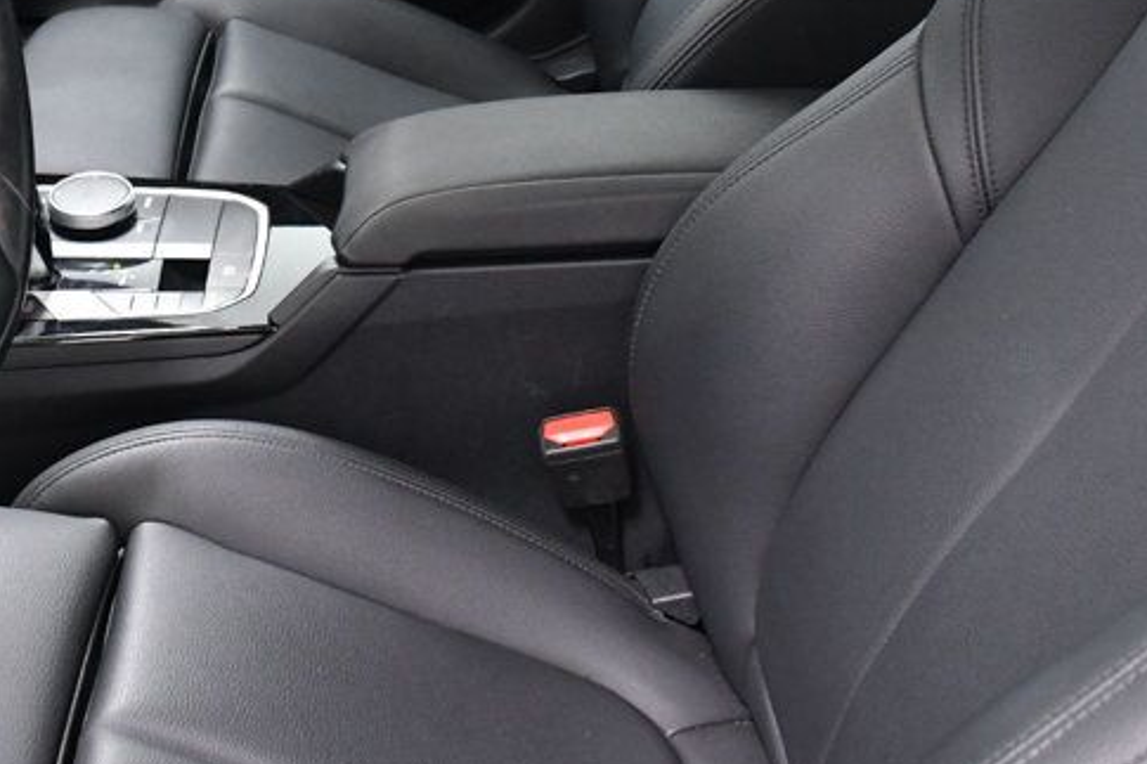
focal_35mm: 57
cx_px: 336
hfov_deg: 34.6
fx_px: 1815
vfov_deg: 23.1
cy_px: 52
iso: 2500
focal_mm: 18
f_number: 5
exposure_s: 1/100
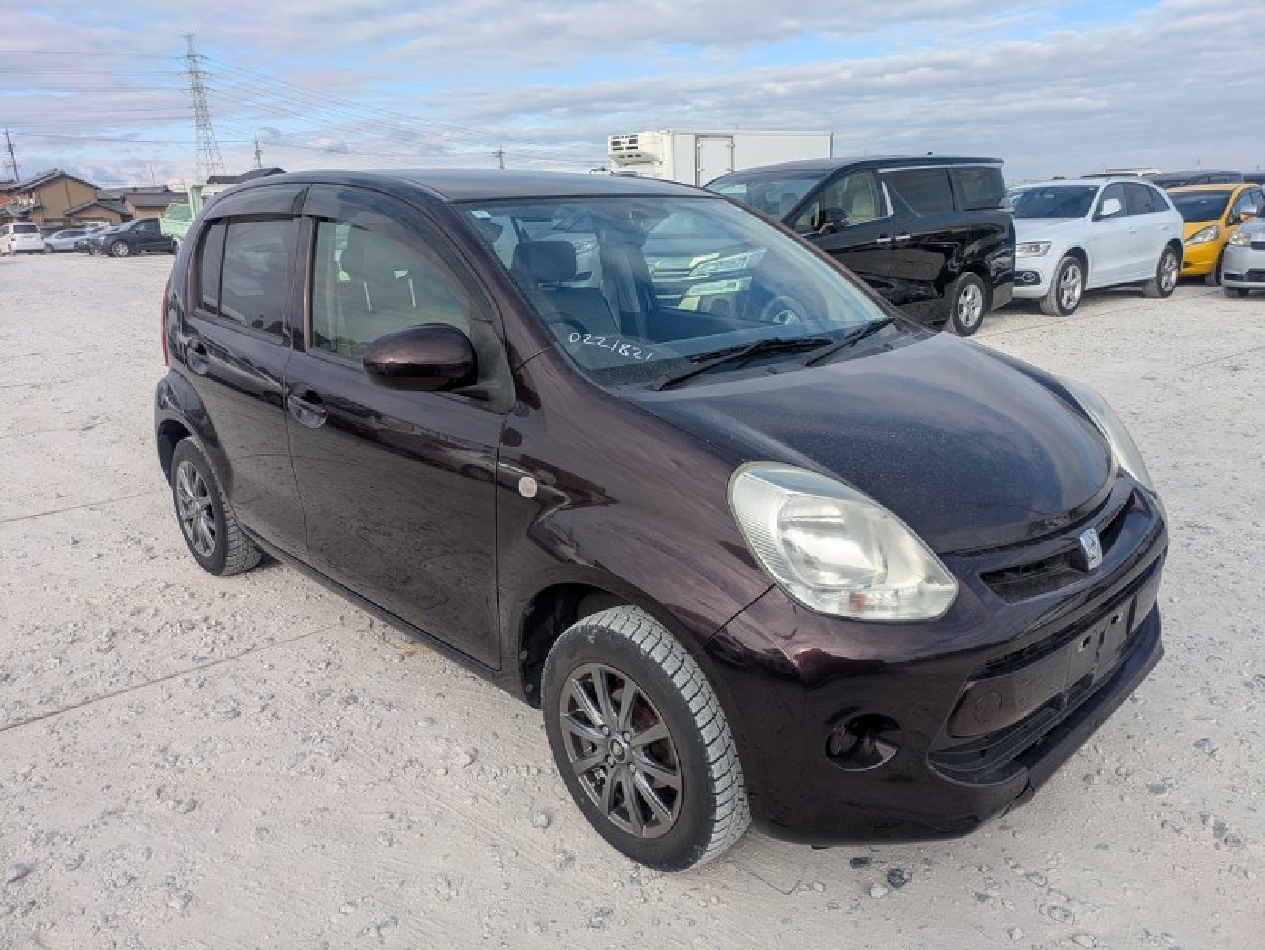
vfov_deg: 54.9
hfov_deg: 69.4
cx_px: 632
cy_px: 475
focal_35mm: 25
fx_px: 914
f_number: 1.89
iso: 48
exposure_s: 1/1821
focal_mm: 5.43
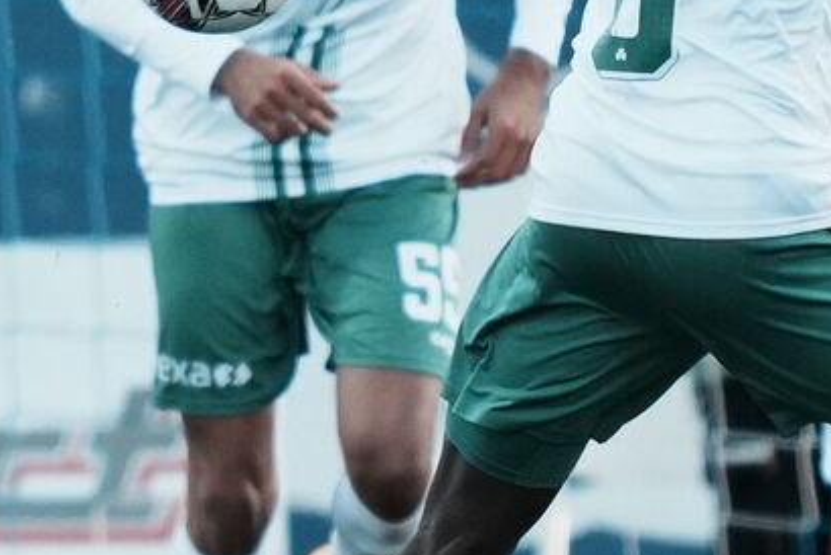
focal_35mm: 1872
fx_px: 43241
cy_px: 81
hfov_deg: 1.1
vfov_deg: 0.7
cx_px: -490
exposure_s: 1/1600
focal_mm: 400
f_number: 2.8
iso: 640
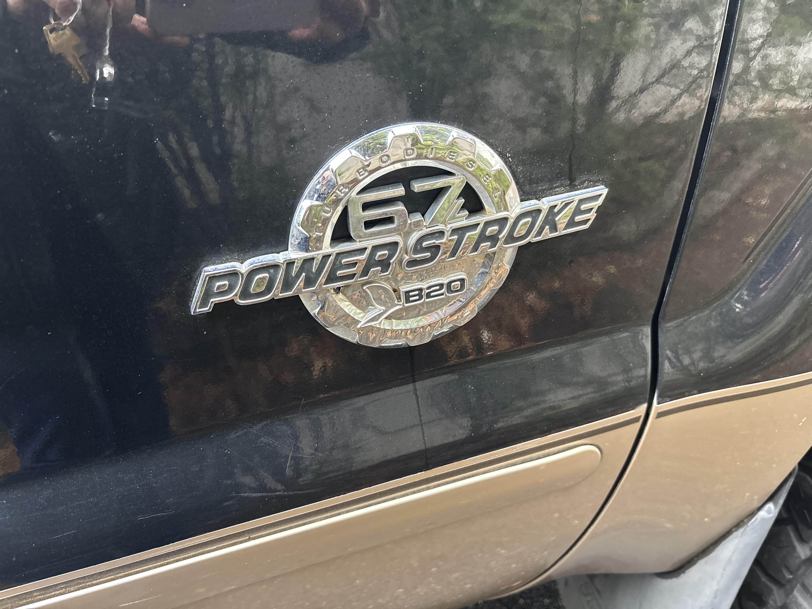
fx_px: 610
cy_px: 304
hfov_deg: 67.3
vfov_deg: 53.1
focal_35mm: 26
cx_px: 406
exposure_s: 1/60
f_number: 1.6
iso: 500
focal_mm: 5.96
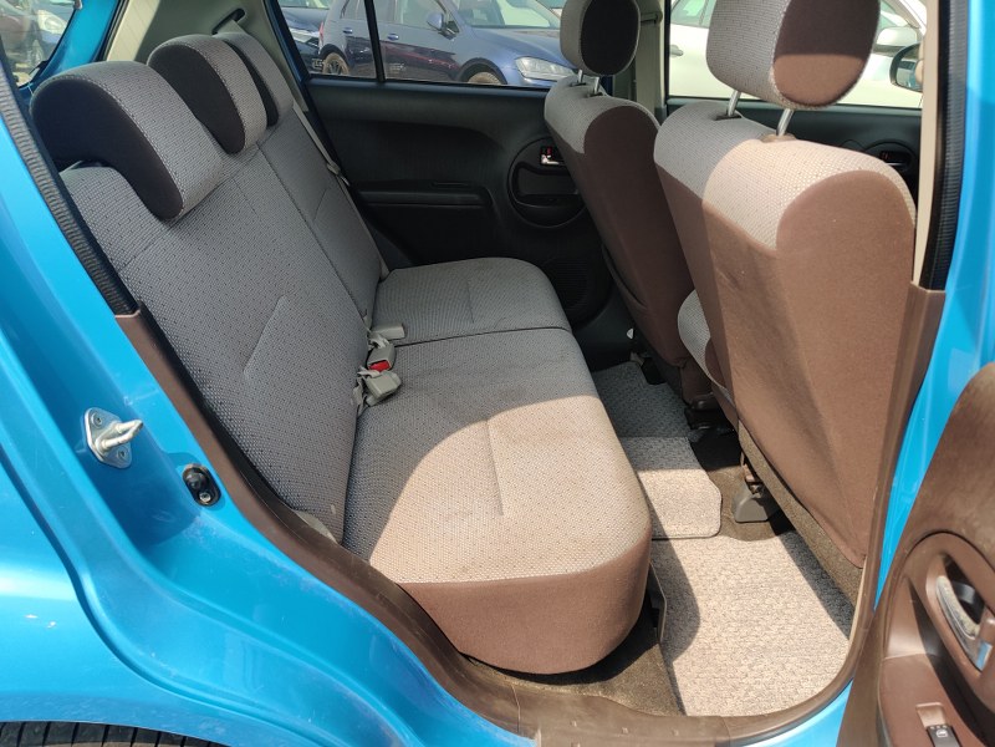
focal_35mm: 27
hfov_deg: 65.3
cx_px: 498
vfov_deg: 51.4
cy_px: 374
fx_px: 776
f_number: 1.65
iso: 125
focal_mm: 4.75
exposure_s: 1/874
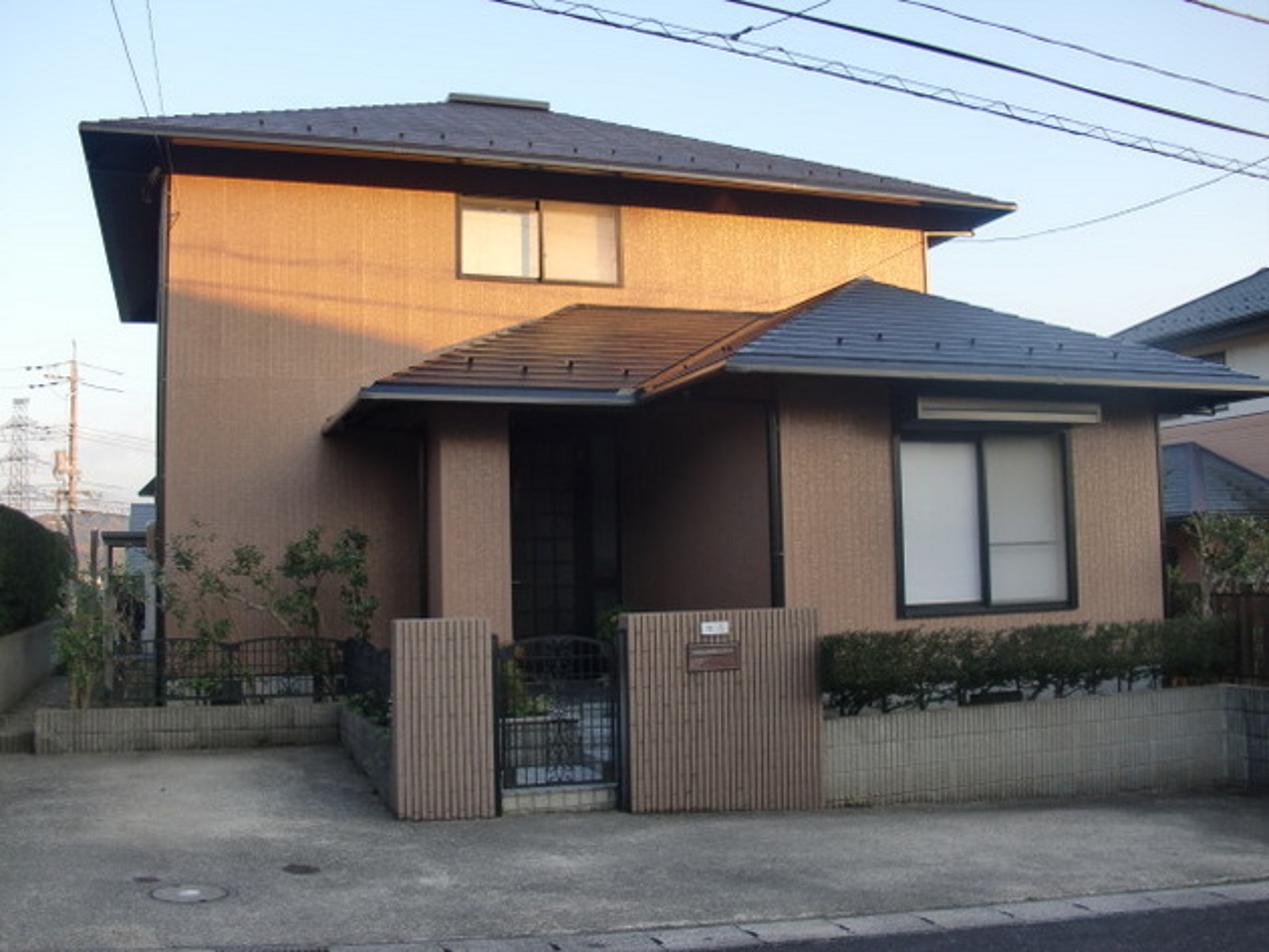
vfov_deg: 39.7
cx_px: 634
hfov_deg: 51.3
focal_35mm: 36
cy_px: 476
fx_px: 1320
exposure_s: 1/200
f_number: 2.8
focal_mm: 6.3
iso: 64
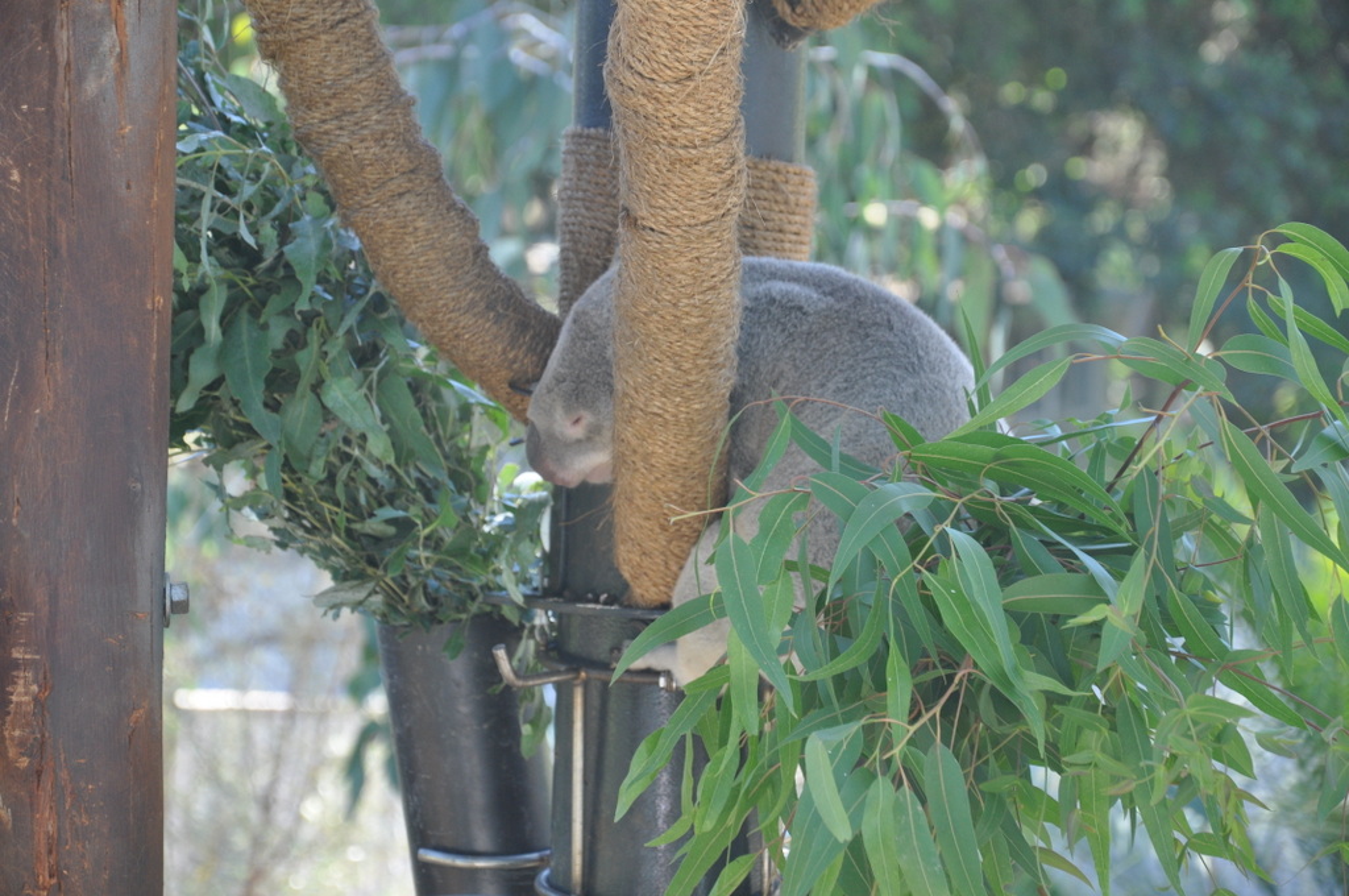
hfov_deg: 13.1
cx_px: 674
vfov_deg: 8.7
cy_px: 448
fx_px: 5894
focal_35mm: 158
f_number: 5.6
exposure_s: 1/125
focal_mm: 105
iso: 500
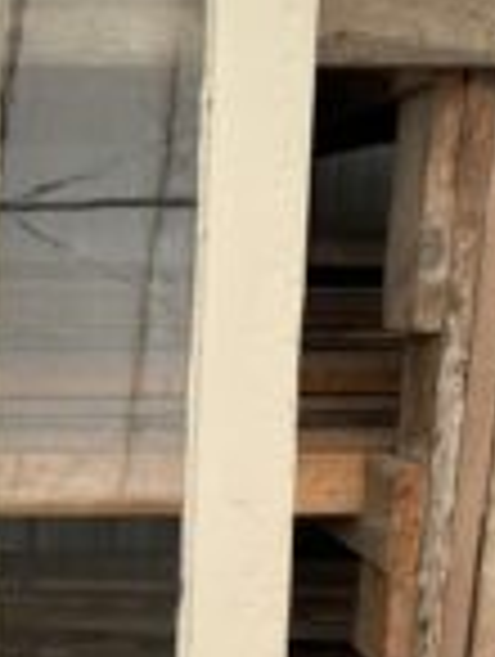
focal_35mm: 71
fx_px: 1350
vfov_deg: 26.1
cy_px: 644
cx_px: -58
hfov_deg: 19.8
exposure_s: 1/256
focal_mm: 4.2
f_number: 1.6
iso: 32
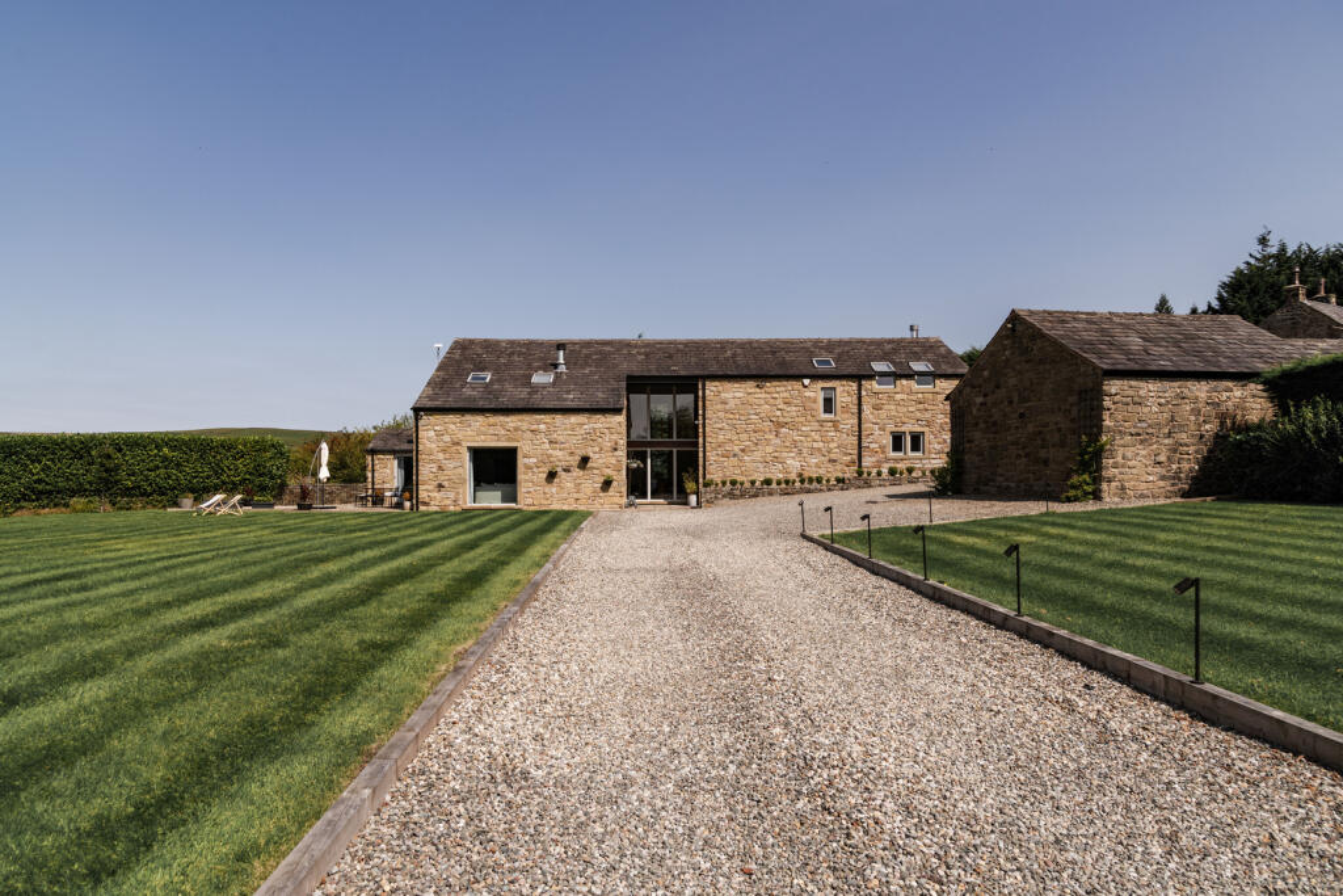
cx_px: 672
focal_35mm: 24
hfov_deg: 73.7
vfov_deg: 53.1
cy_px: 448
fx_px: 895
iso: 125
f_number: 8
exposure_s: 1/500
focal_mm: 24
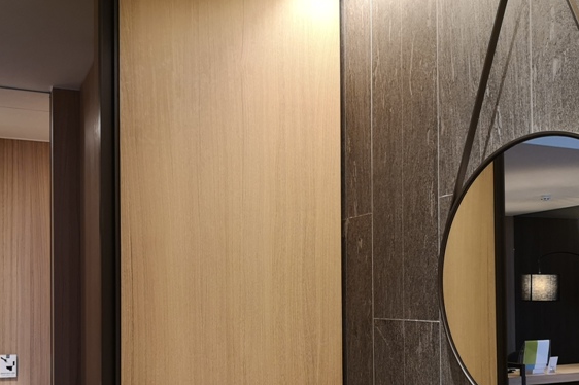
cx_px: 279
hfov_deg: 48.5
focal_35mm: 40
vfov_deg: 32.8
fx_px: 643
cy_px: 284
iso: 250
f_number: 1.8
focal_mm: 3.95
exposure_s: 1/33.3
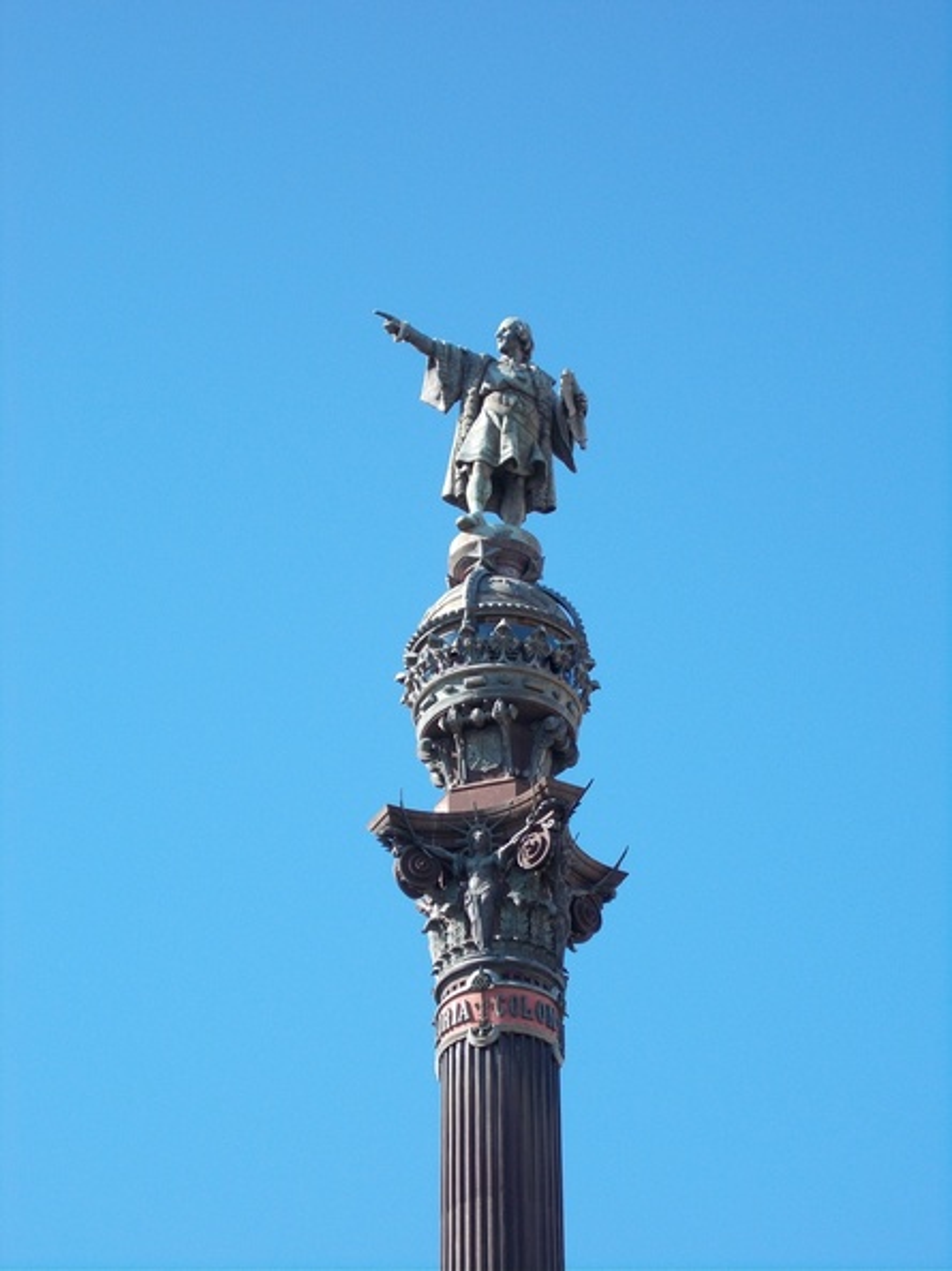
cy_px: 636
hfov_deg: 14.9
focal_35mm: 99
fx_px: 3633
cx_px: 476
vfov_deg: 19.8
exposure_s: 1/160
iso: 80
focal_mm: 17.6
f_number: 5.5
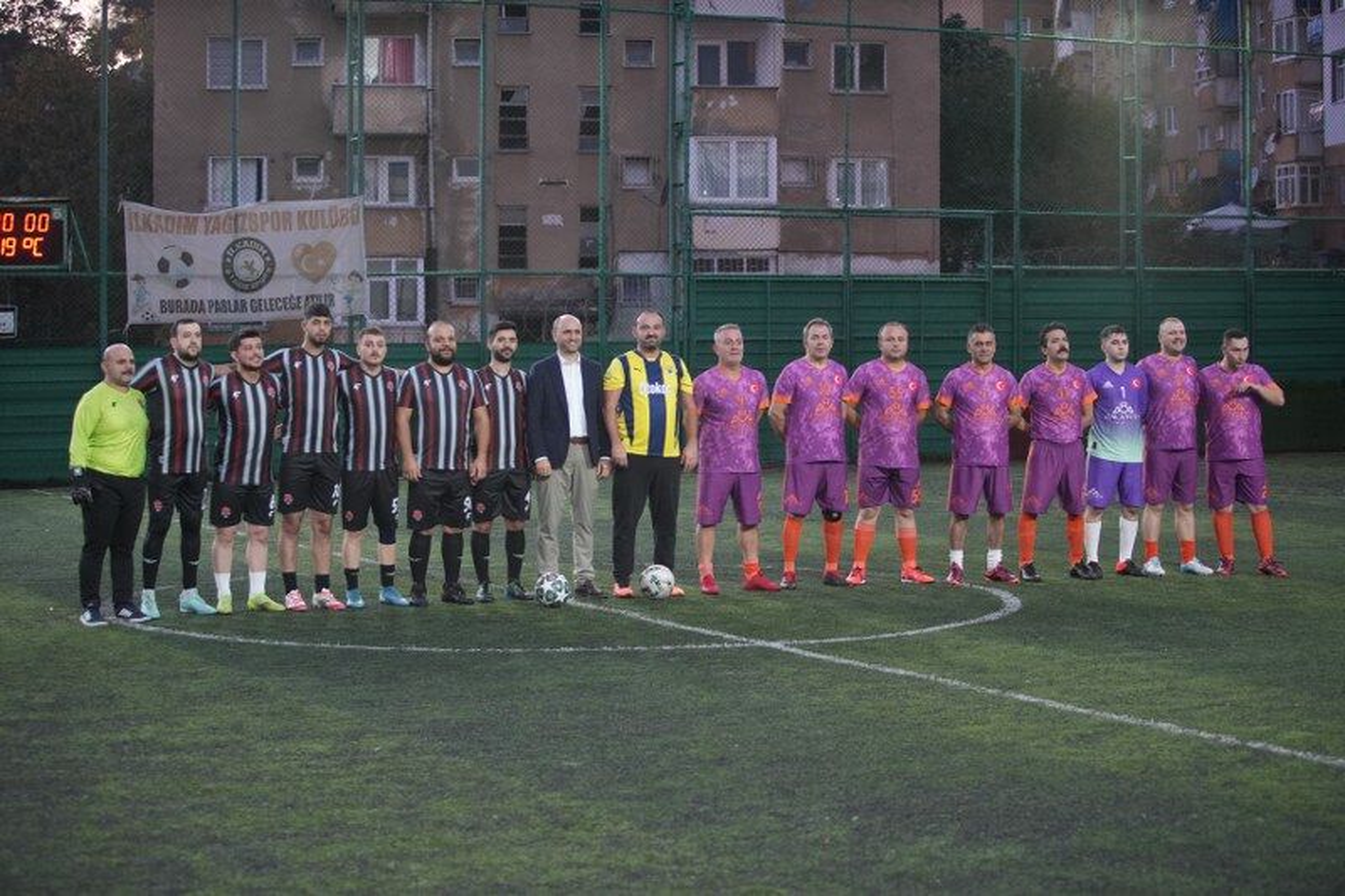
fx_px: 2615
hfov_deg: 28.8
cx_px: 672
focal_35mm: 70
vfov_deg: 19.4
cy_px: 448
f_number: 2.8
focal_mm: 70
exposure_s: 1/160
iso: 4000
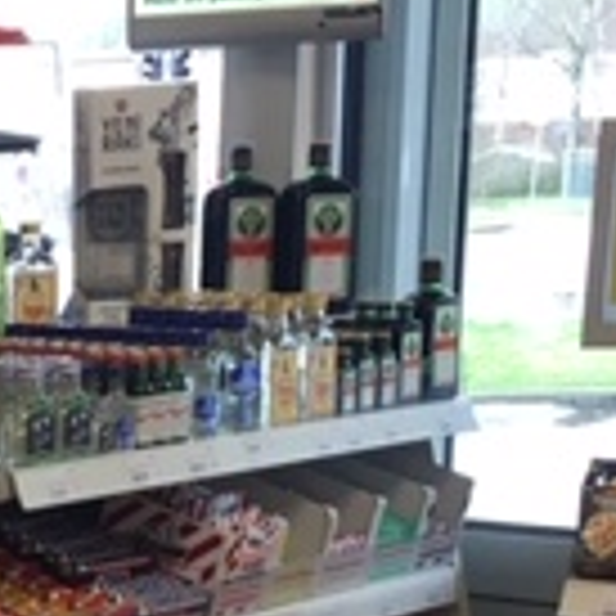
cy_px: 845
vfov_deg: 13.9
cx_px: -351
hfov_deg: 13.5
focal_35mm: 120
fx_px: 2416
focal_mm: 4.15
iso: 25
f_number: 2.2
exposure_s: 1/33
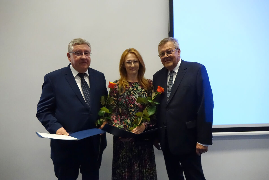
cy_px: 90
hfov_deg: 73.7
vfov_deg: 53.1
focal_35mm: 24
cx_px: 134
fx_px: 179
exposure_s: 1/100
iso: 4000
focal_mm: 8.81
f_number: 2.8
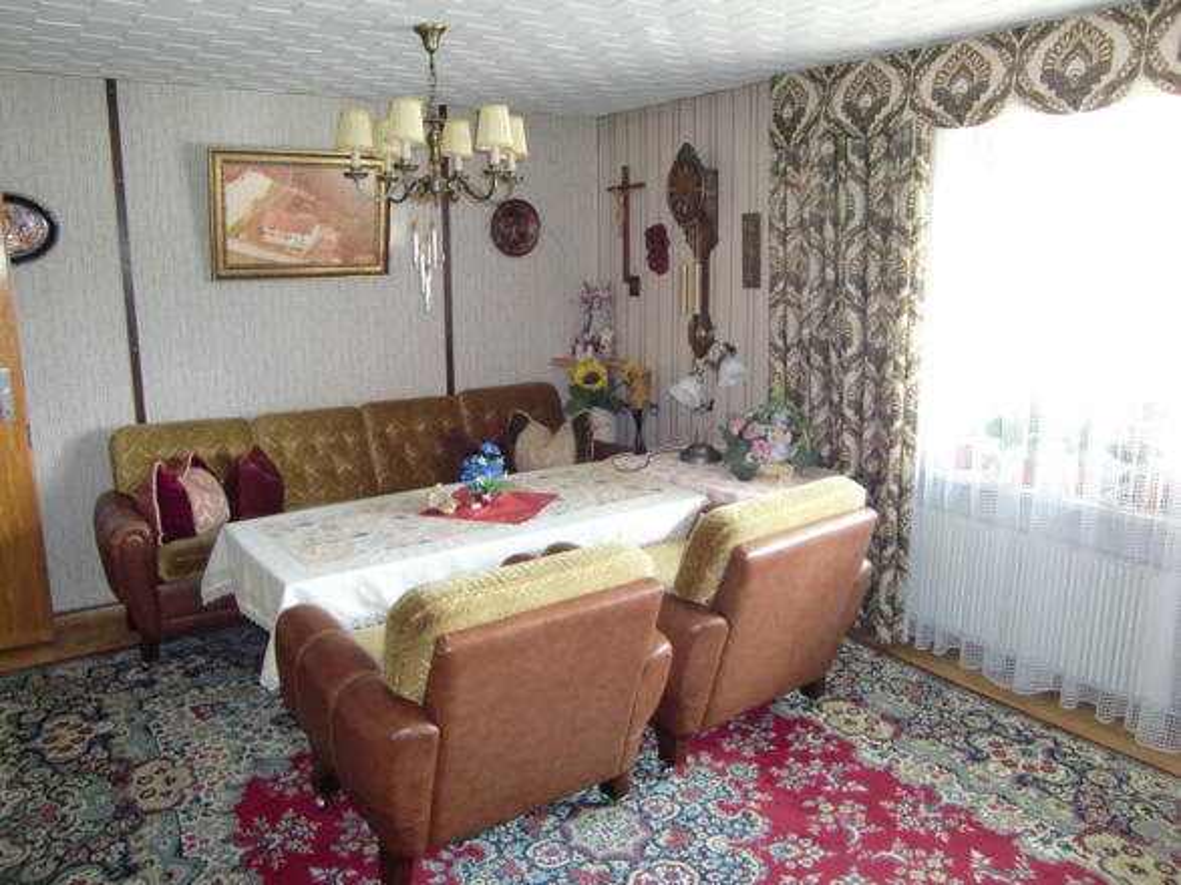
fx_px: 955
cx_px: 590
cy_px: 442
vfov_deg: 49.7
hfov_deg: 63.5
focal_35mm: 28
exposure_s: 1/60
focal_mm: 4.9
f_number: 2.6
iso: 400
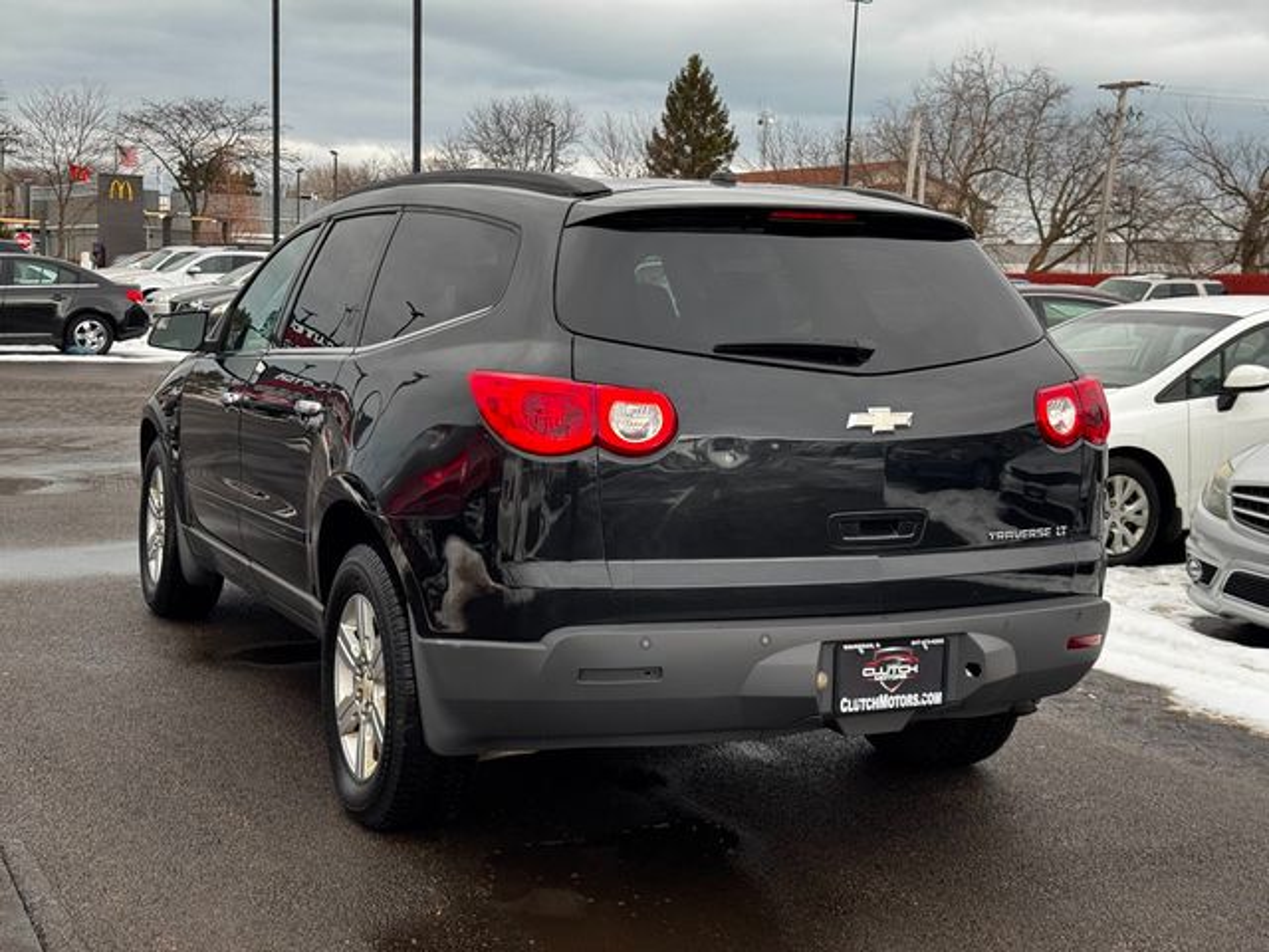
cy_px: 476
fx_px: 1760
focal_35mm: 48
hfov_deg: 39.7
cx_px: 634
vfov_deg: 30.3
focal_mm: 6.76
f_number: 1.78
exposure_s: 1/417
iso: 64
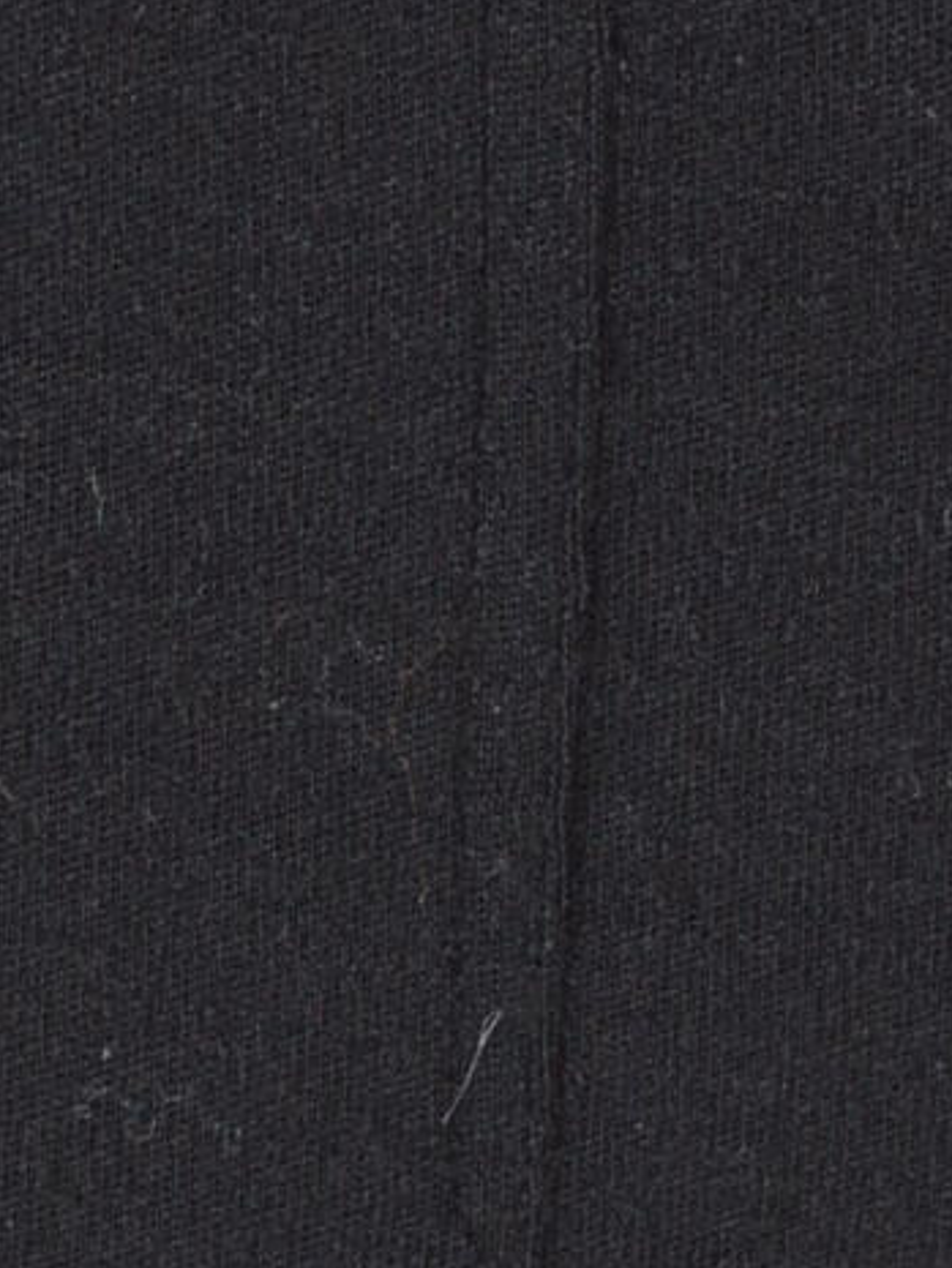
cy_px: 859
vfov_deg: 7.3
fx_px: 9900
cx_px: 281
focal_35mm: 270
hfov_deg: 5.5
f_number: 6.3
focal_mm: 29
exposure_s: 1/80
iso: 200
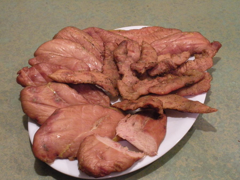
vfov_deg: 29.1
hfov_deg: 38.2
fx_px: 347
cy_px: 90
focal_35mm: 50
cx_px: 120
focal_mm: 9.1
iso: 574
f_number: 4.4
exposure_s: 1/8.2
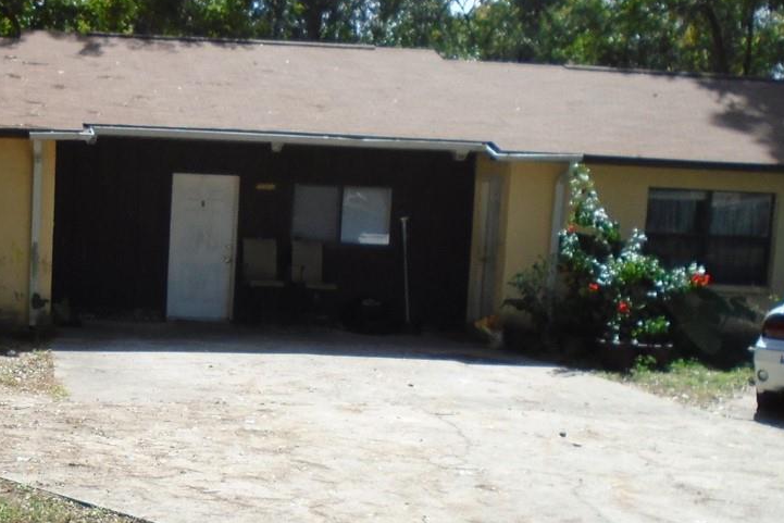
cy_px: 341
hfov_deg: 32.1
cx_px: 116
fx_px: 1307
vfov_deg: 22.6
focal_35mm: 60
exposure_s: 1/640
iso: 100
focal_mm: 4.6
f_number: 3.2
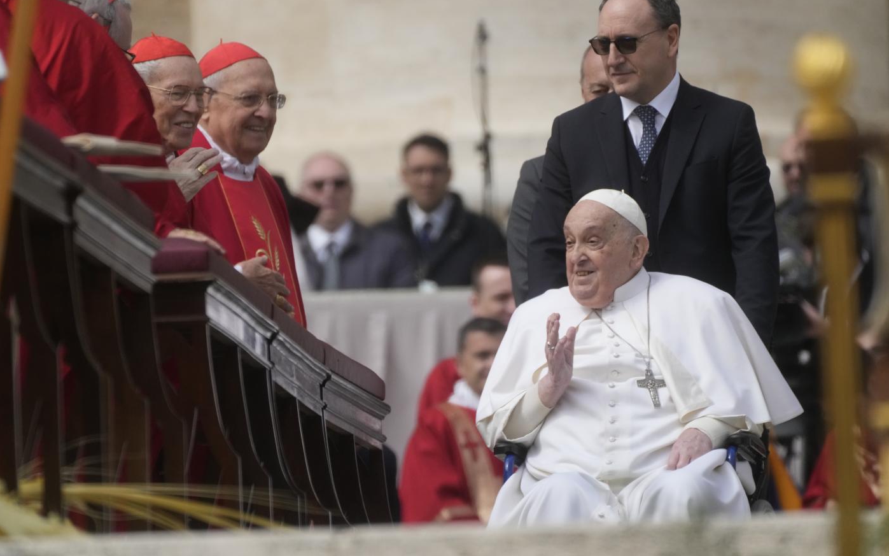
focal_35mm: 817
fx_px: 19794
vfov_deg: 1.6
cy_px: 273
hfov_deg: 2.6
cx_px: 444
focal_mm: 800
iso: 3200
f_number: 11
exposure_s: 1/4000
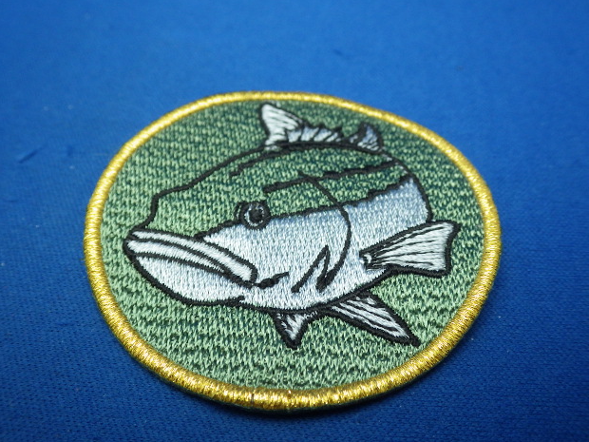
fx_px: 544
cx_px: 300
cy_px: 225
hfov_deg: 56.8
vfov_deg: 44.2
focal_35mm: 32
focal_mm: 5.5
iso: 320
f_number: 3.1
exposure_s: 1/45
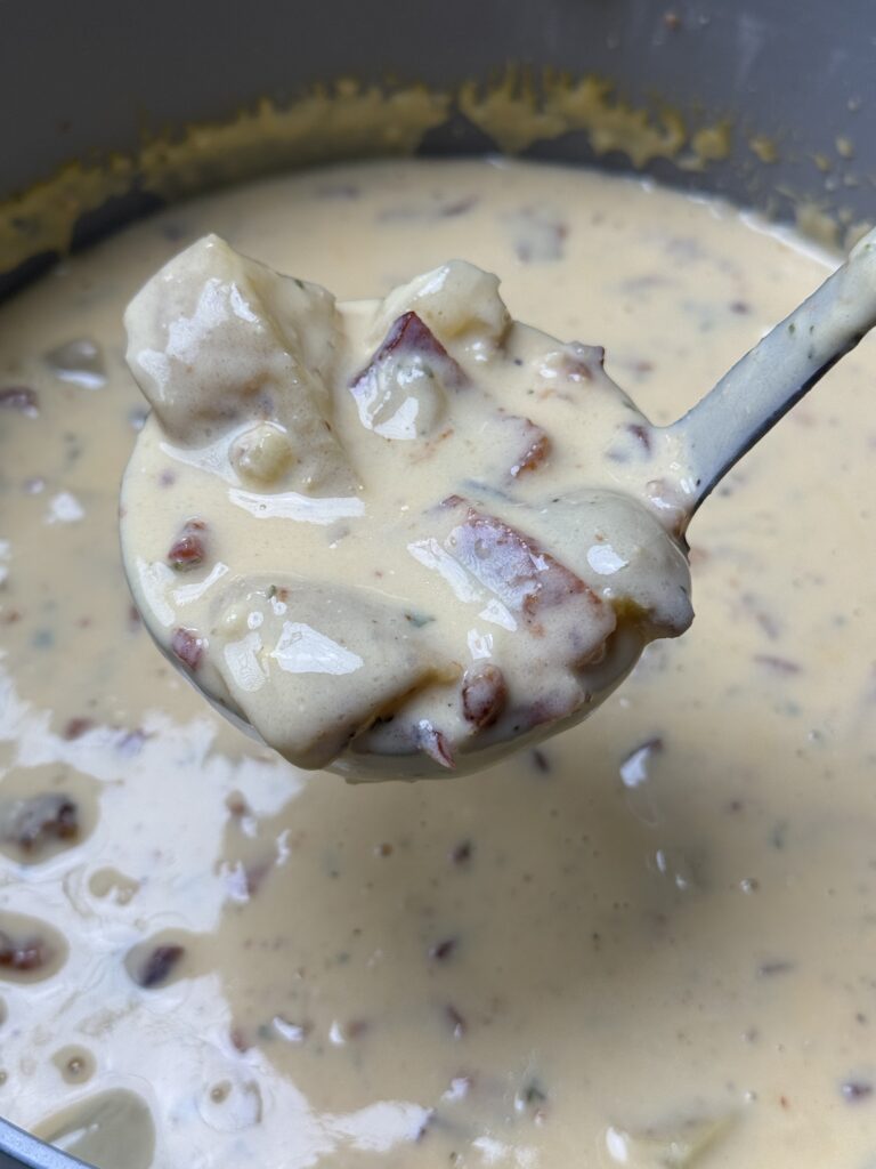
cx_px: 438
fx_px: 1620
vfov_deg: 39.7
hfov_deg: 30.3
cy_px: 584
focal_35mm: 48
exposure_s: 1/165
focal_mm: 6.76
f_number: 1.78
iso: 64
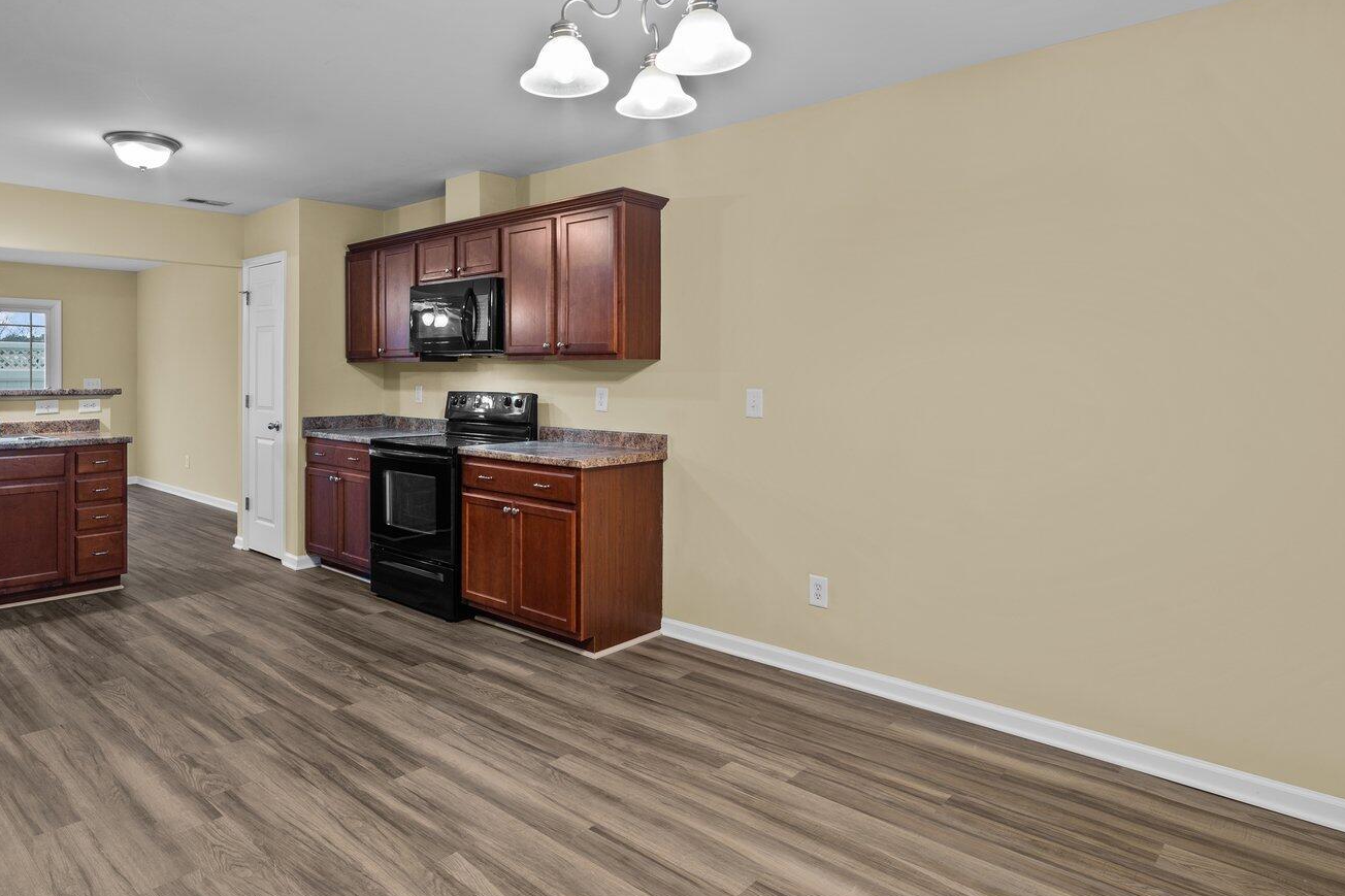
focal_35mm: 22
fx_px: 822
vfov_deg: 57.0
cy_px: 386
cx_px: 525
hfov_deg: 77.5
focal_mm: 14
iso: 100
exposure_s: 1
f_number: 8
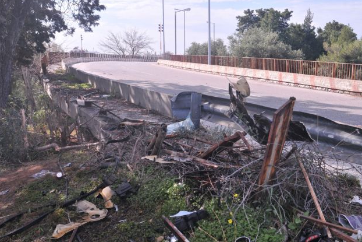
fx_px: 372
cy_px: 119
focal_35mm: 37
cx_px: 183
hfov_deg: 51.9
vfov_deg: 36.0
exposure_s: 1/640
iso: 400
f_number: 9
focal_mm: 24
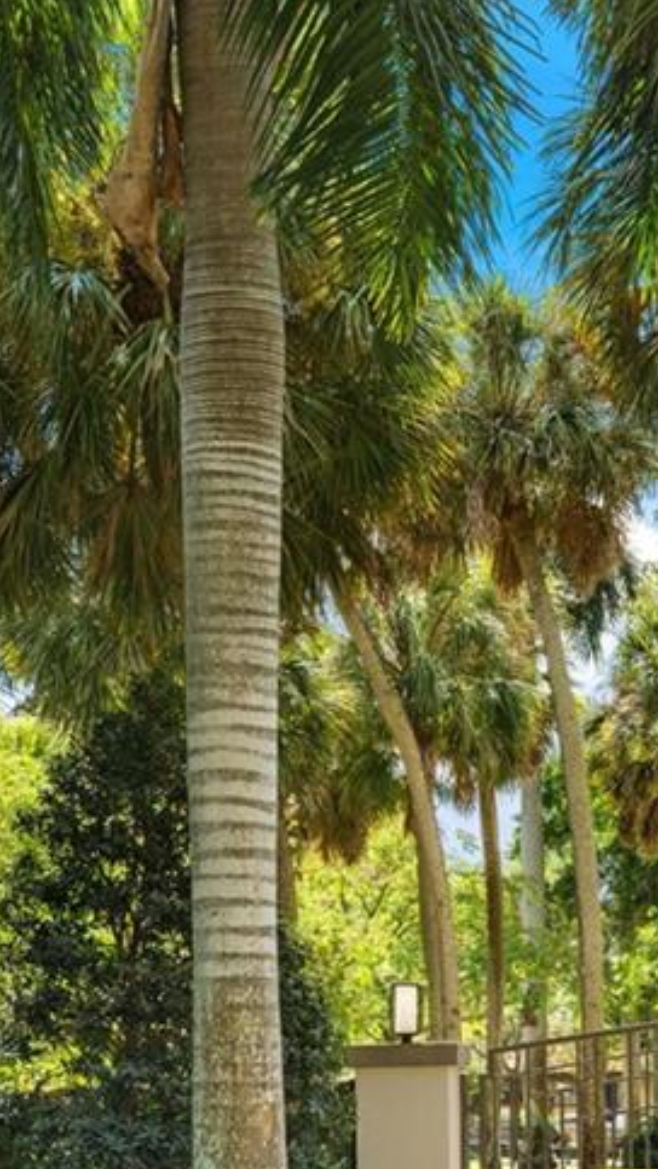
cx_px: 767
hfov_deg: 9.8
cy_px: 724
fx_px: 3781
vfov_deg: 17.5
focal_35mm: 122
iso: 320
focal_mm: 55
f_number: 7.1
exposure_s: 1/160
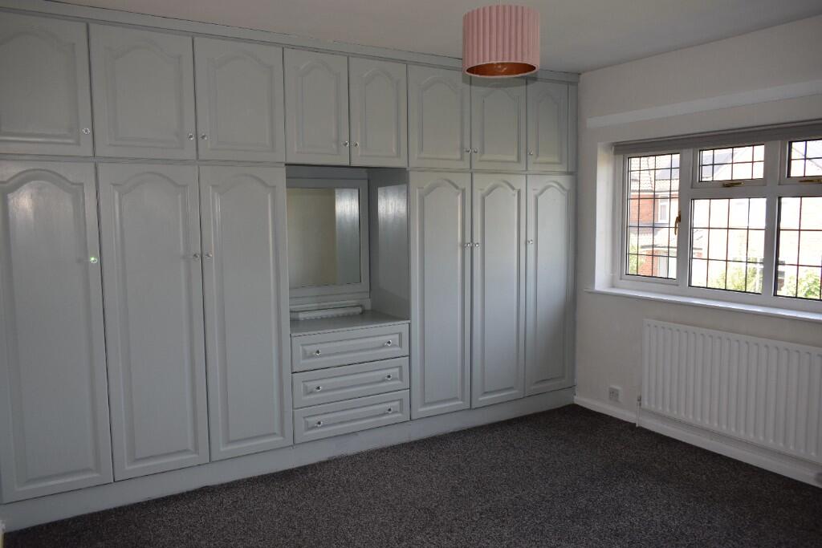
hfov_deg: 67.4
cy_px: 274
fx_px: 617
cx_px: 411
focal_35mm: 27
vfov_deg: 47.9
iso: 400
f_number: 5.6
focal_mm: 18
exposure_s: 1/125
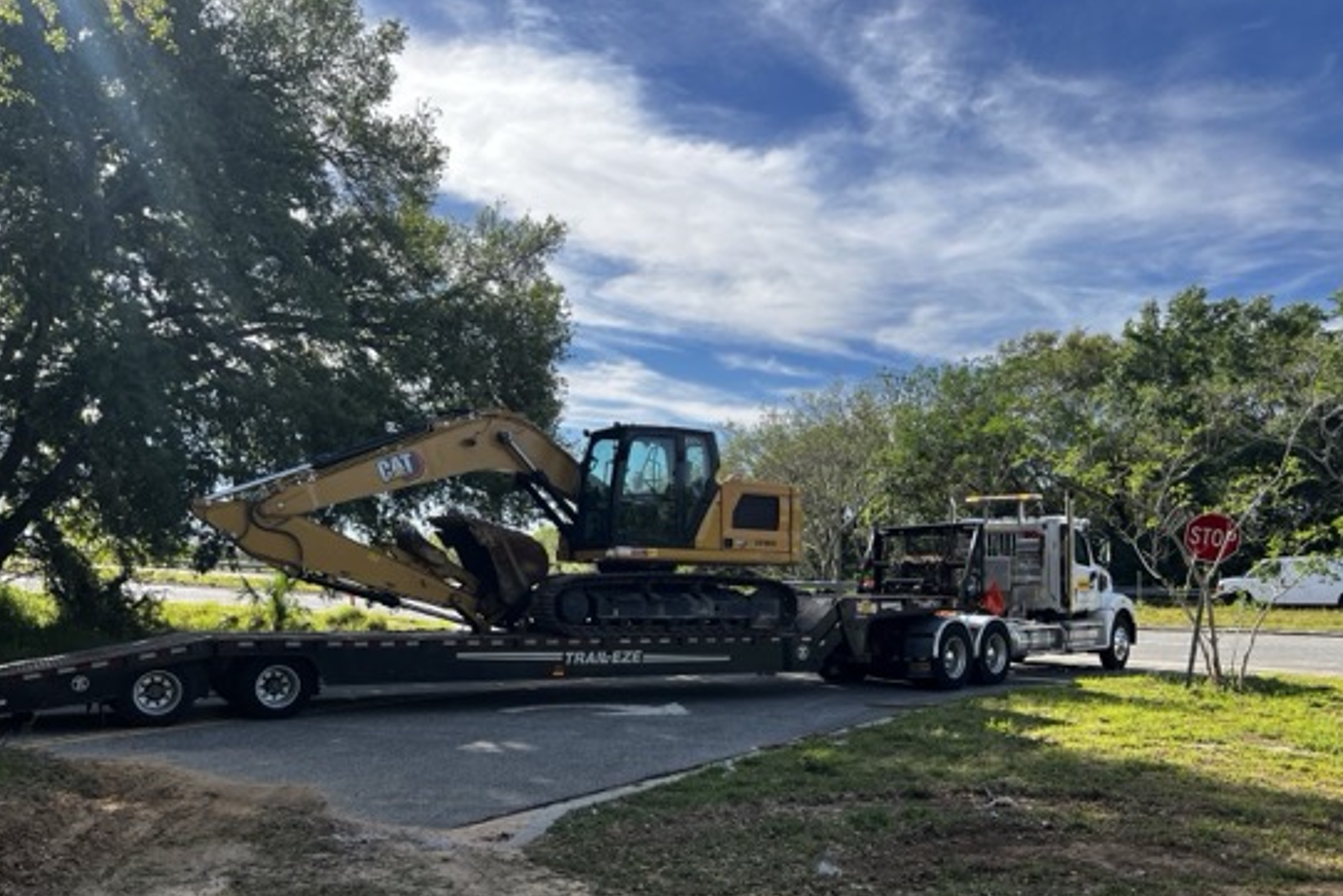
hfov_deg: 61.9
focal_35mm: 30
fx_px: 1119
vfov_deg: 43.3
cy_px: 553
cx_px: 675
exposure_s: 1/2841
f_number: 1.5
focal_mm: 5.7
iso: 50
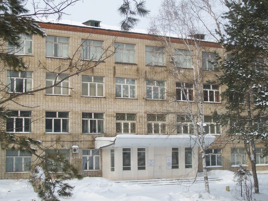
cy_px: 106
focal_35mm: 62
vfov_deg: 23.7
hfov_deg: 31.2
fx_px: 480
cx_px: 145
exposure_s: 1/500
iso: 64
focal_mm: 9.4
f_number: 3.3
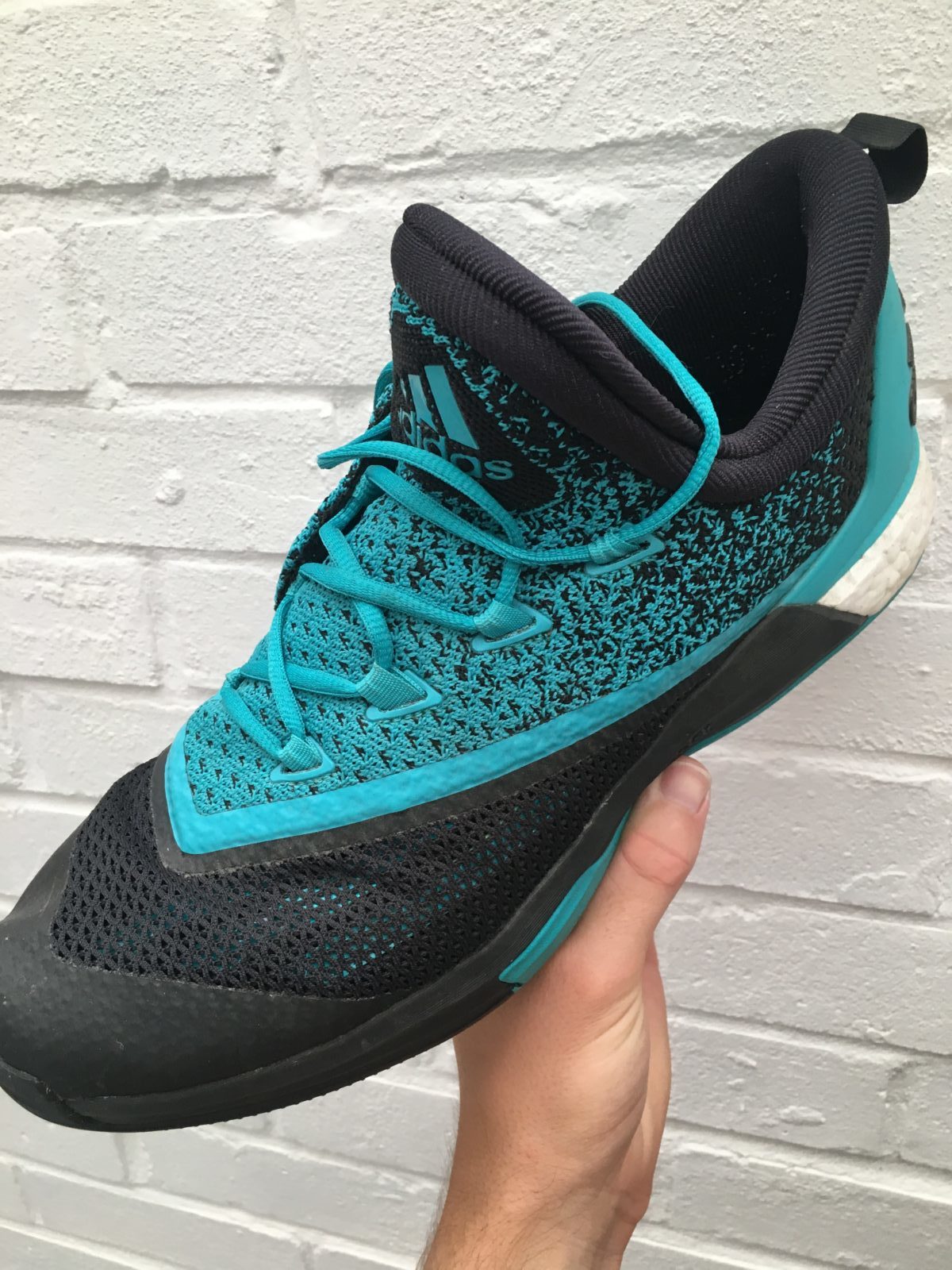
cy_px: 635
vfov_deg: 61.7
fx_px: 1063
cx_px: 476
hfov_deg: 48.2
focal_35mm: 29
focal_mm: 4.15
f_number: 2.2
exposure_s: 1/33
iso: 50
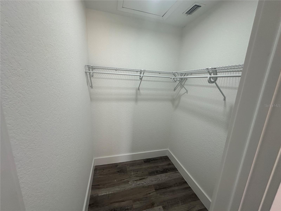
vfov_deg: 85.7
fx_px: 114
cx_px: 140
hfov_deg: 102.1
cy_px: 106
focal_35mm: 14
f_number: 2.2
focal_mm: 2.22
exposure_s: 1/120
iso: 160
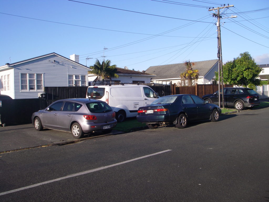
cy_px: 101
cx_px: 134
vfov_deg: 37.7
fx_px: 295
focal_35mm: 38
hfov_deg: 49.0
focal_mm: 6.3
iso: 64
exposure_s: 1/125
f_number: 6.6
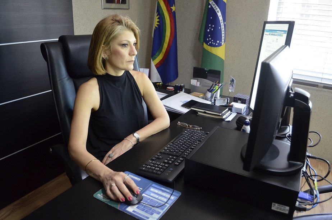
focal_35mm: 27
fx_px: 248
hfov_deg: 67.5
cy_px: 110
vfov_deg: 47.7
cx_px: 166
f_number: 3.5
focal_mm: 18
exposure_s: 1/30
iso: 1800
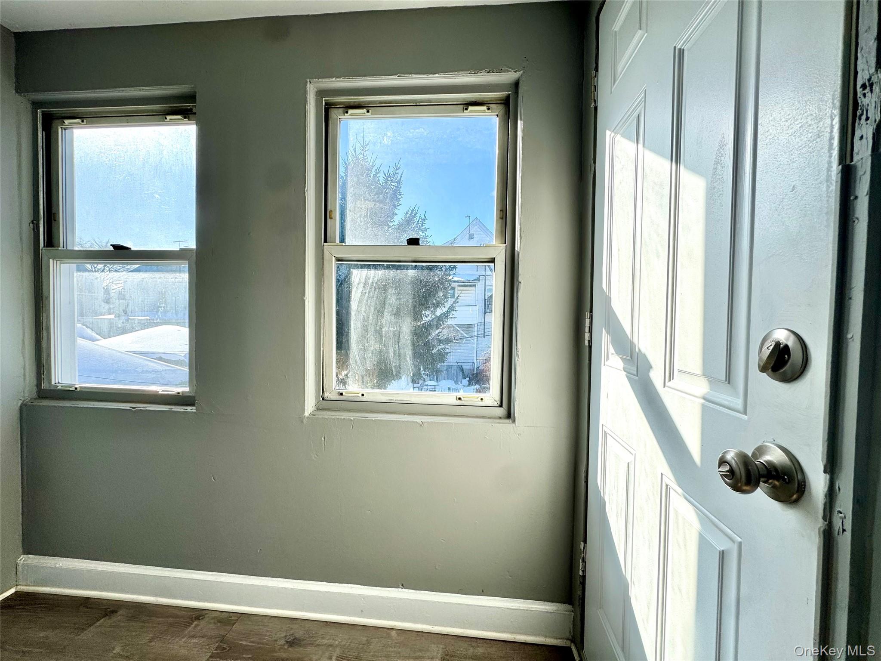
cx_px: 440
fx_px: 356
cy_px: 330
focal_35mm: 14
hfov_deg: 102.1
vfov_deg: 85.7
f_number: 2.2
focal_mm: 2.22
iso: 40
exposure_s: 1/840
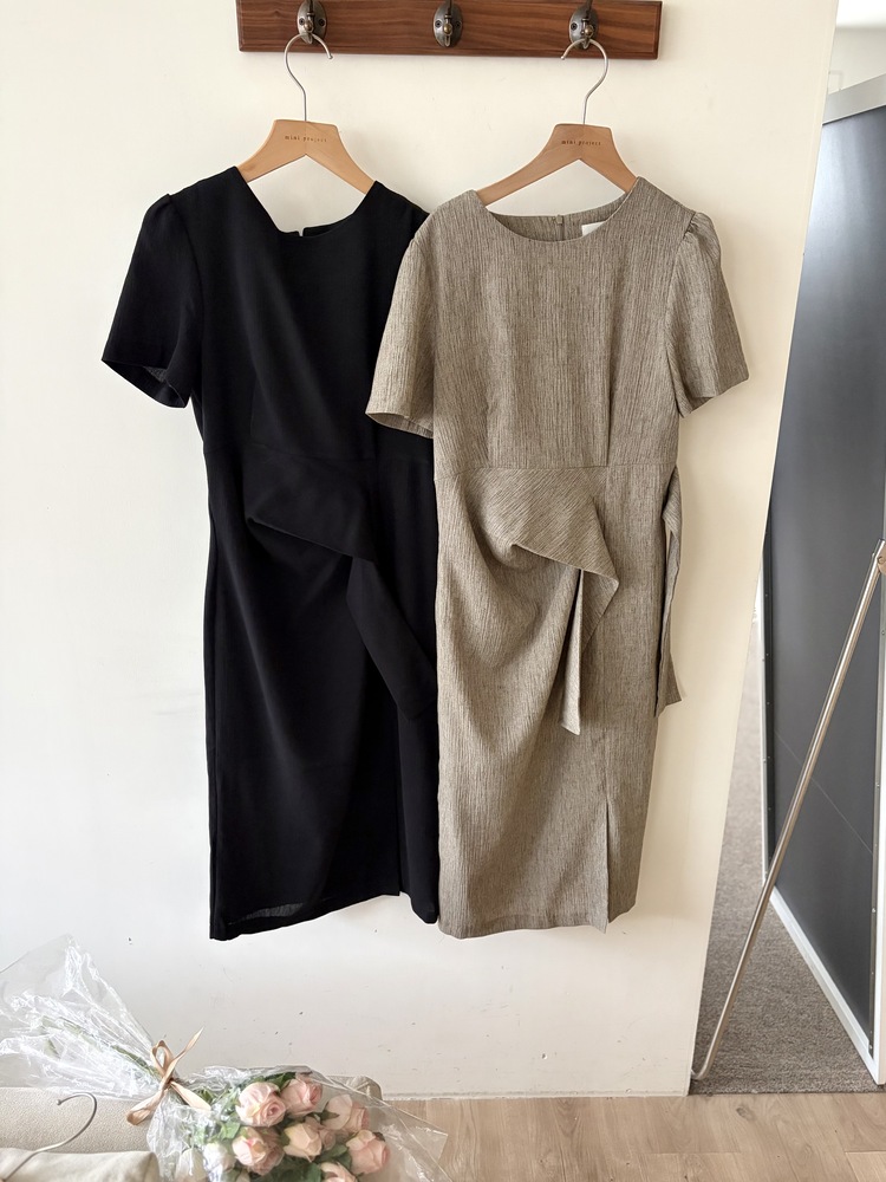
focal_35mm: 26
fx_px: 887
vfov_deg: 67.3
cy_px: 591
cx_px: 443
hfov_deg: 53.1
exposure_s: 1/60
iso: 400
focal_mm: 5.96
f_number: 1.6
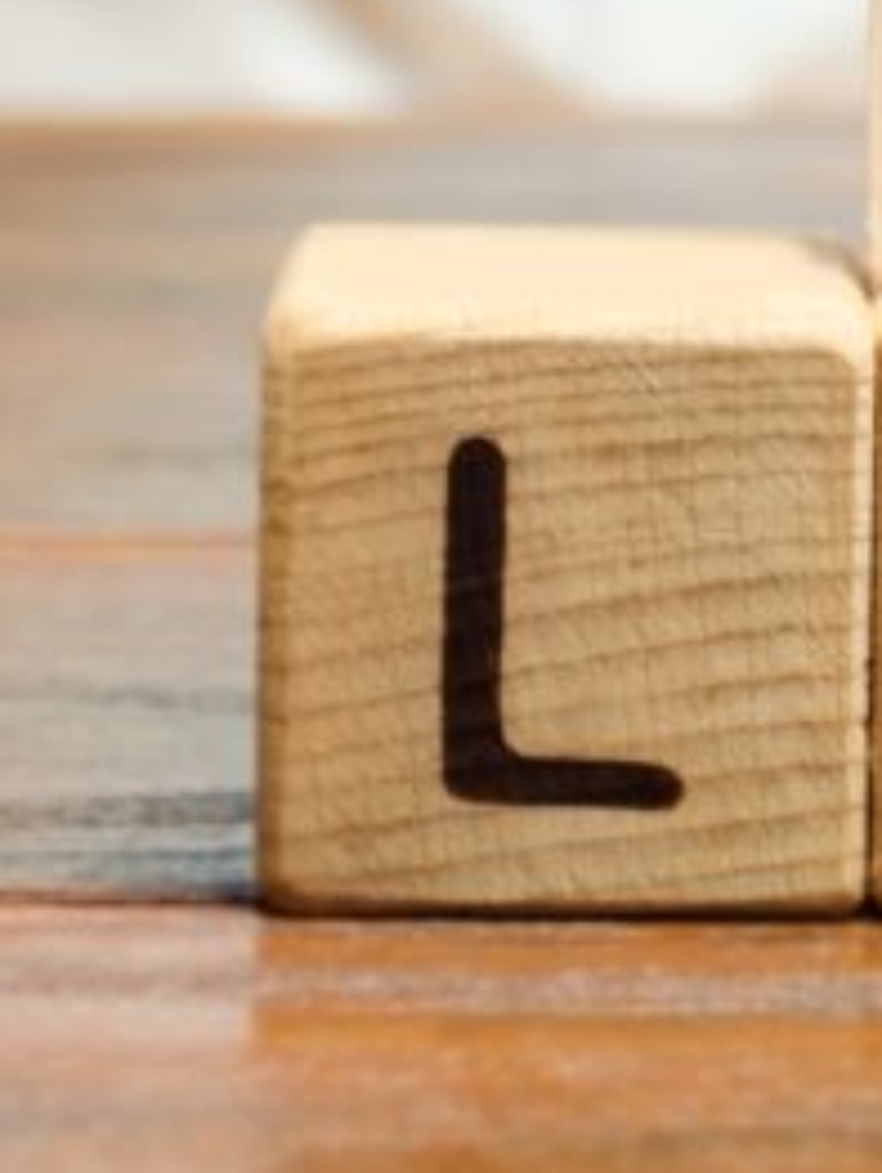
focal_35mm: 236
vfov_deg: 8.3
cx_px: 698
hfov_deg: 6.3
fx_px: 8005
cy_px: -340
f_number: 5.6
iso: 100
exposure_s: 1/100
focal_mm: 42
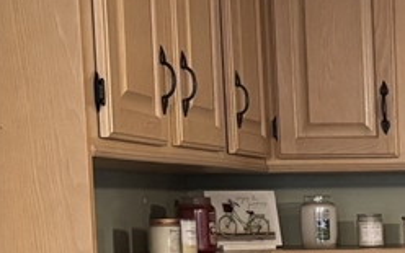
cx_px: 542
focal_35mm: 114
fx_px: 1258
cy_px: 371
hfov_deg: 17.1
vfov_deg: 11.1
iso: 320
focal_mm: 5.96
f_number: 1.6
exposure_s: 1/60
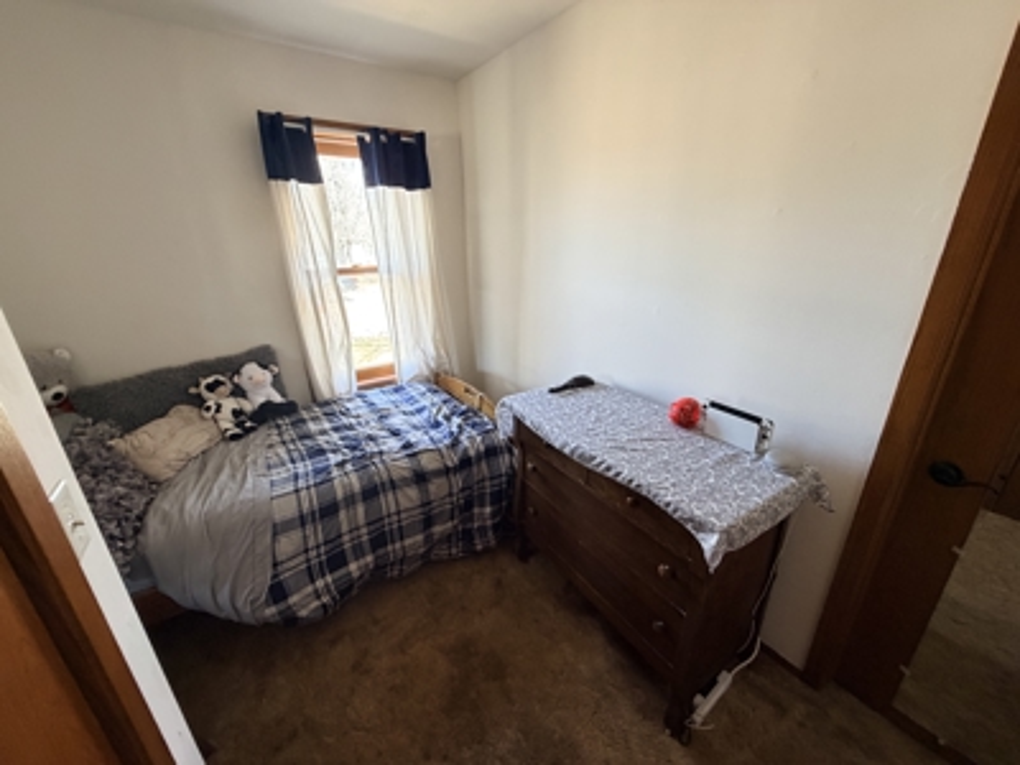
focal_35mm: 14
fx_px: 413
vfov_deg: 85.7
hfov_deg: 102.1
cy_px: 382
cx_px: 510
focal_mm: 2.22
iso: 320
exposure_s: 1/60
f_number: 2.2
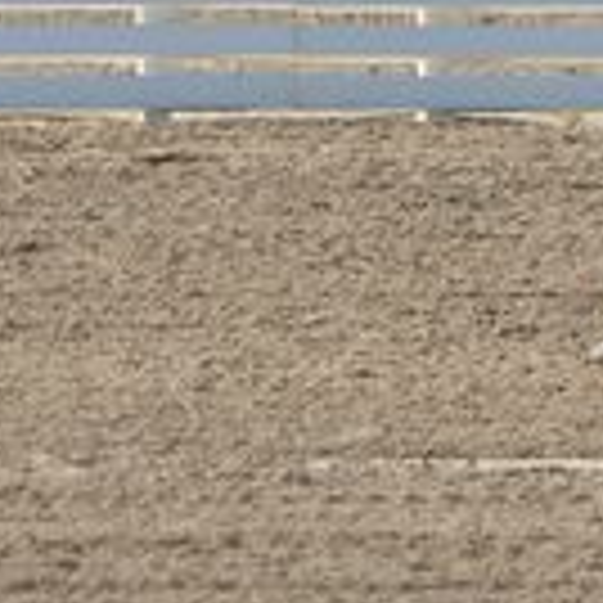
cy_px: -286
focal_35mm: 1184
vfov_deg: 1.5
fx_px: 23335
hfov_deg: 1.5
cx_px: 1224
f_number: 5.3
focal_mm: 195
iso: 200
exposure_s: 1/800
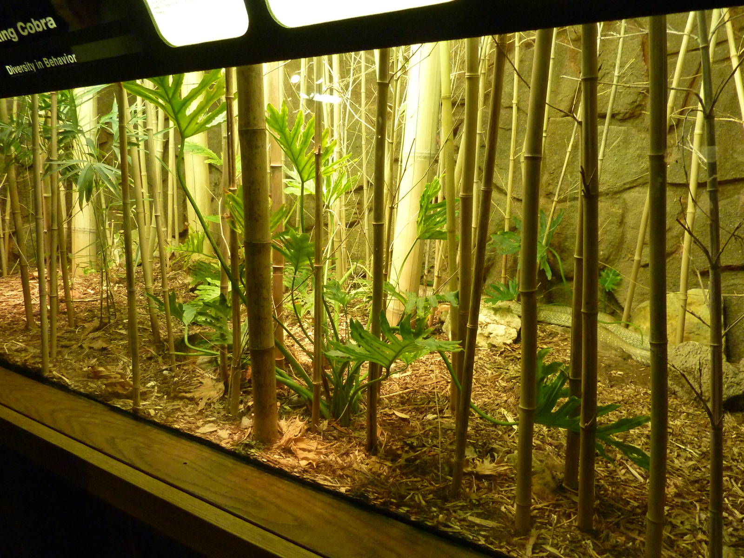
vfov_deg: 54.9
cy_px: 279
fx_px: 537
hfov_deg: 69.4
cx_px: 372
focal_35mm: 25
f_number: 3.3
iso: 400
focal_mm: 4.1
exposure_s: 1/20
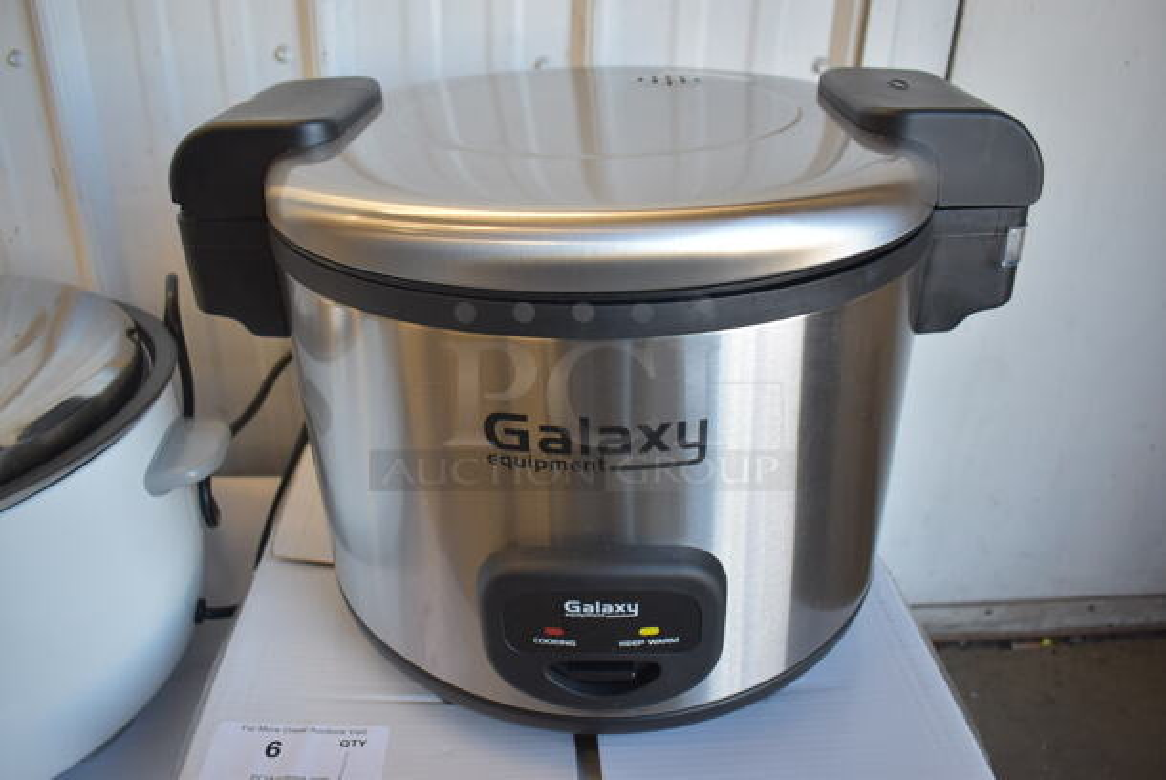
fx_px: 875
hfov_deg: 67.3
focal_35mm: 27
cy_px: 390
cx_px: 583
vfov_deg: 48.0
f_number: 3.5
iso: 800
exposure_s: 1/250
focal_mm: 18
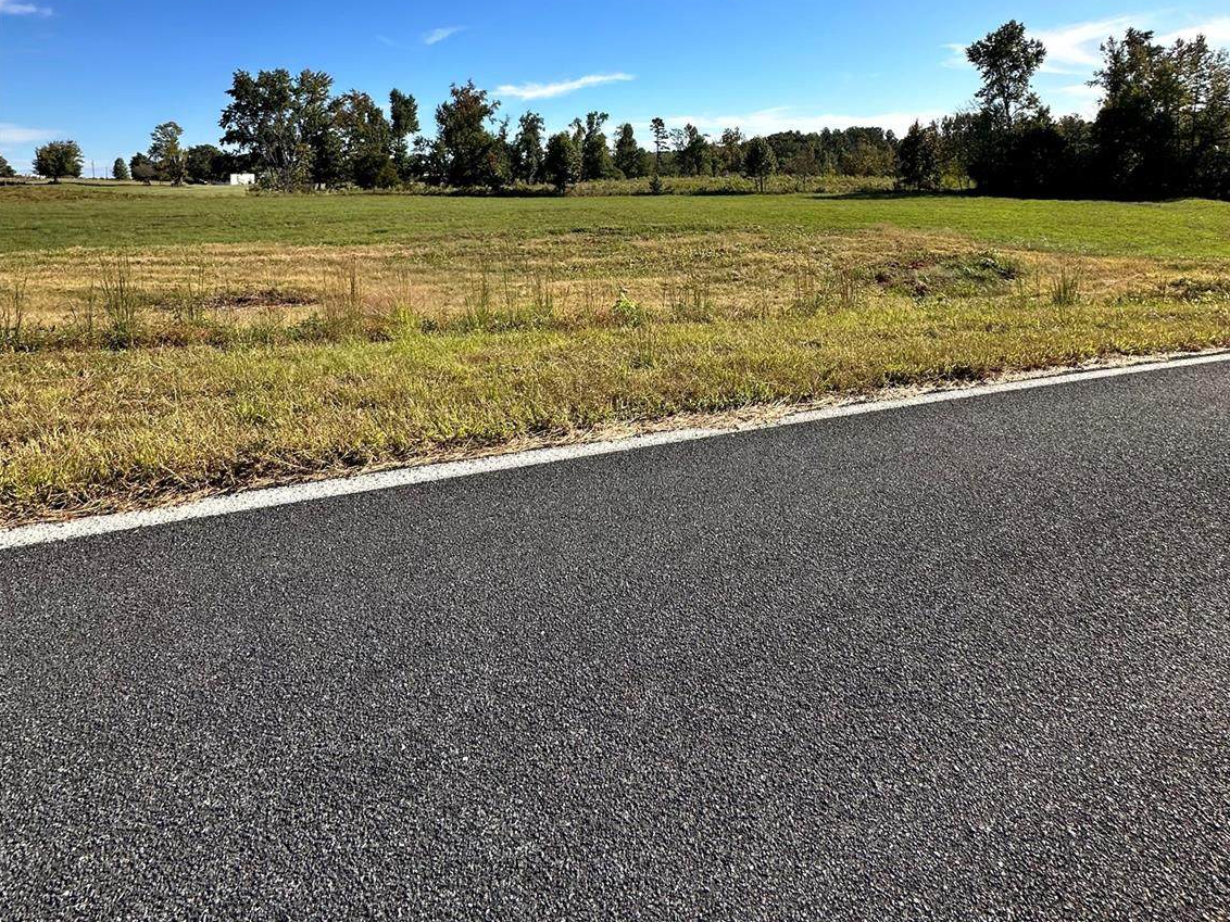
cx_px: 623
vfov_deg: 63.9
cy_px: 211
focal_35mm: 19
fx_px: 675
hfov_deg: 84.7
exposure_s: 1/2257
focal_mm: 2.22
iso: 50
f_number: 2.2
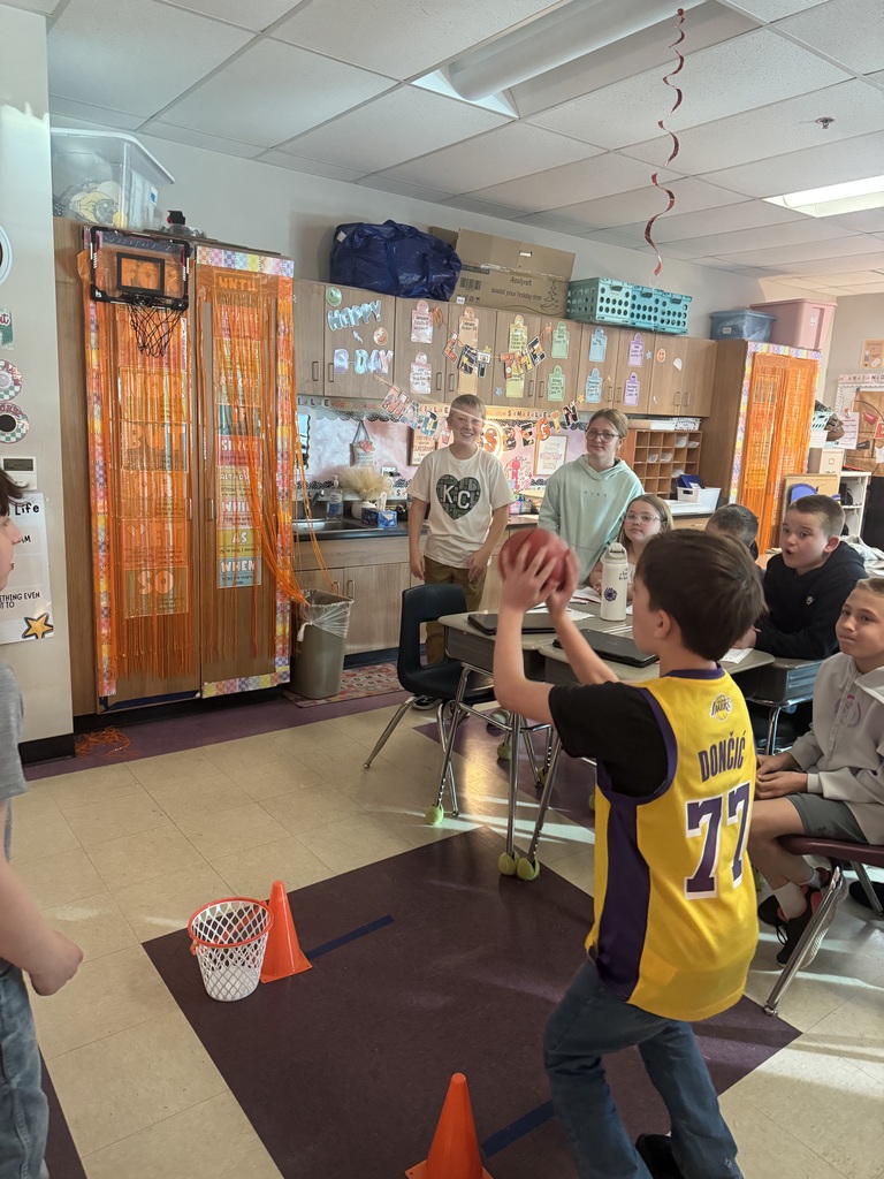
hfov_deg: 56.8
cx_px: 442
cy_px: 590
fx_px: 817
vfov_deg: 71.6
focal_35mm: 24
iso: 500
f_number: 1.78
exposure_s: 1/60
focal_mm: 6.76
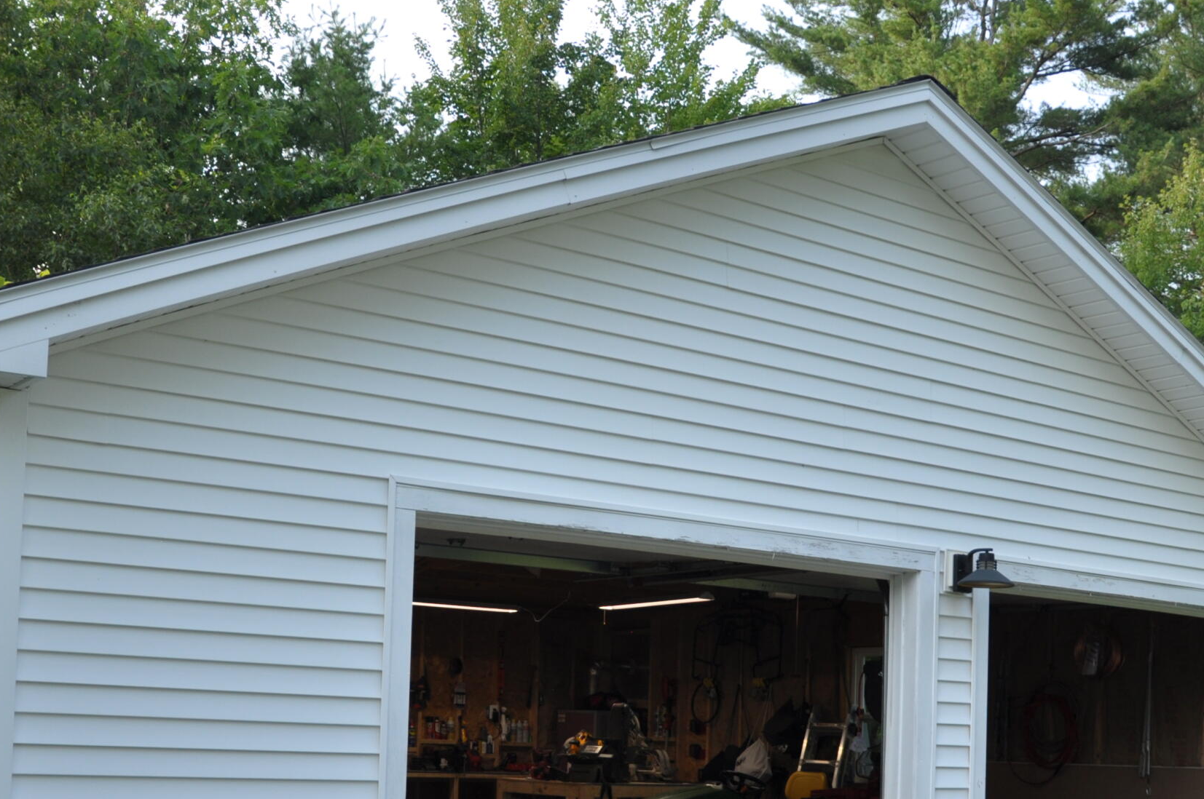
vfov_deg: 26.8
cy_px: 663
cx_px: 548
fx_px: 1637
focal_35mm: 49
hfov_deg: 40.4
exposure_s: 1/200
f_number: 3.5
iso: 200
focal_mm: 18
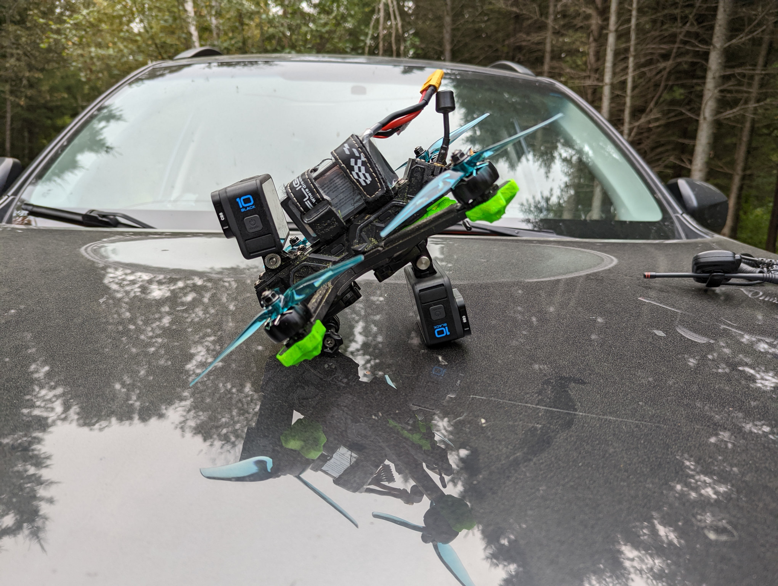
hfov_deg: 71.5
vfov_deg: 56.9
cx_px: 389
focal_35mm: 24
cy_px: 293
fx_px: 540
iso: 42
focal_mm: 6.81
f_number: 1.85
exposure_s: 1/306
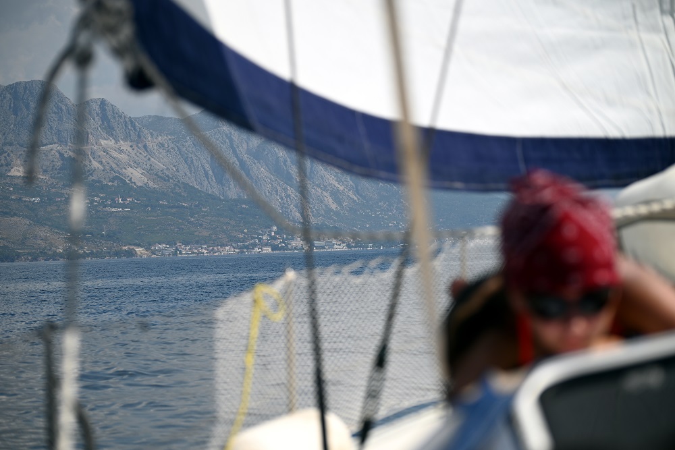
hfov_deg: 17.6
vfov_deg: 11.8
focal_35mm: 116
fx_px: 2175
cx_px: 338
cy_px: 225
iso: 100
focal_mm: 116
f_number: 4.8
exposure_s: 1/1600
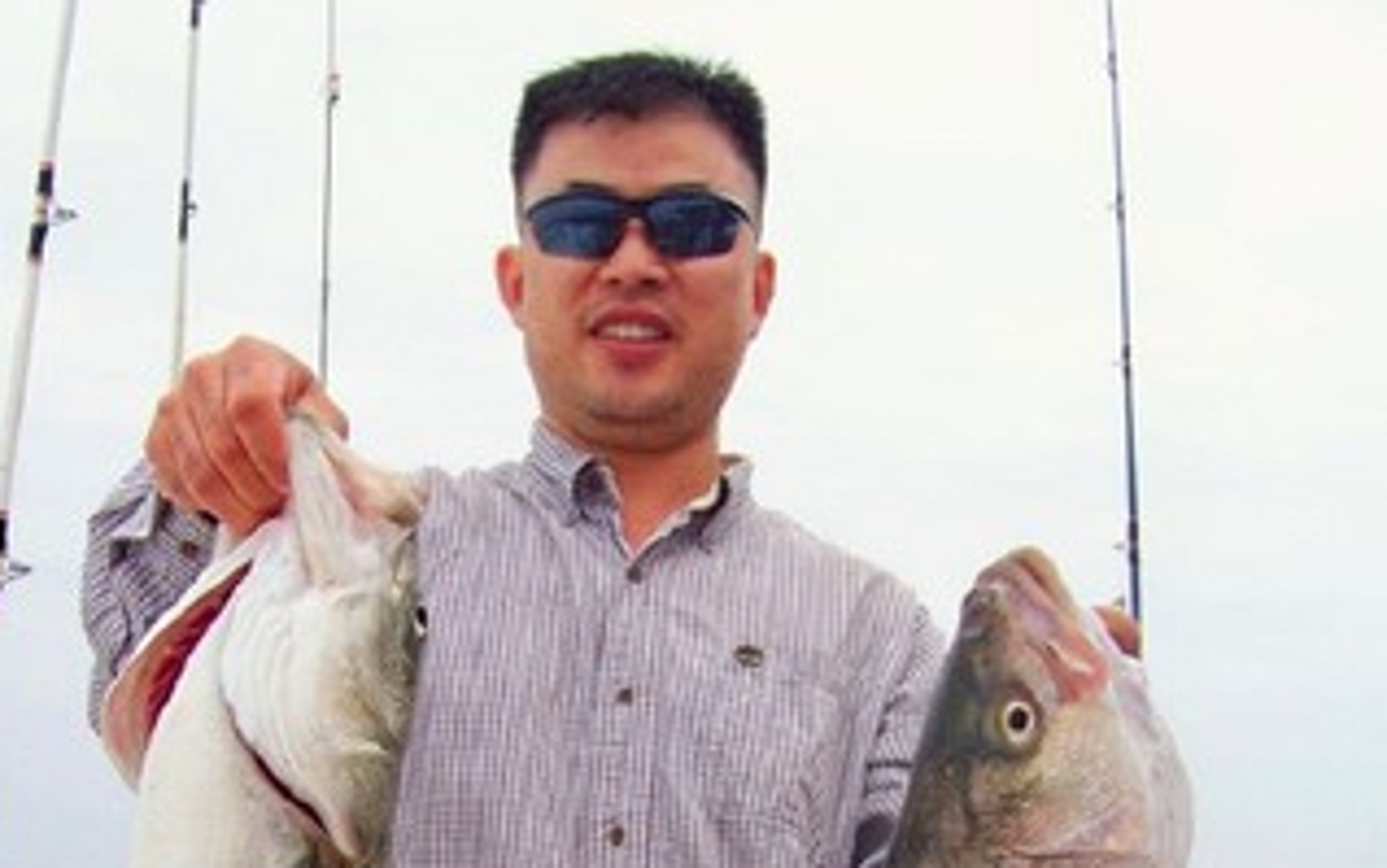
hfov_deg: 32.0
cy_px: 1040
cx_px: 624
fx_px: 2420
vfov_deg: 19.2
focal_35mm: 64
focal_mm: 5.85
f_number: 2.8
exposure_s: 1/800
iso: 64
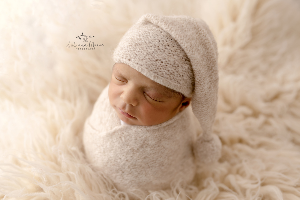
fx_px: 292
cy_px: 100
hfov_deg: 54.4
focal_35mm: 35
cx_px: 150
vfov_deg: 37.9
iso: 125
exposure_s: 1/100
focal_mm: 35
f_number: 2.8
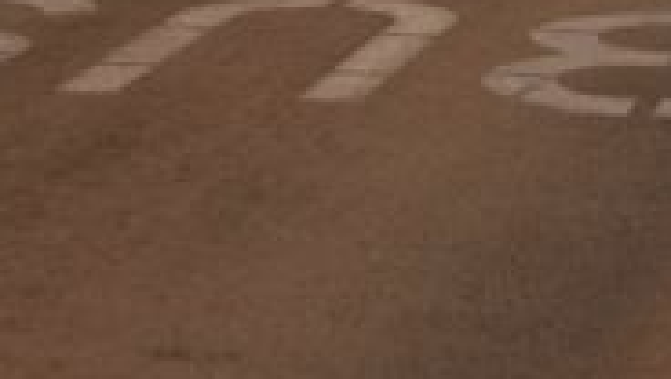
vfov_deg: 3.5
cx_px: 582
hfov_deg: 6.3
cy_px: -780
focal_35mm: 344
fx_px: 6128
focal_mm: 56
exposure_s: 1/400
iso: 100
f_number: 5
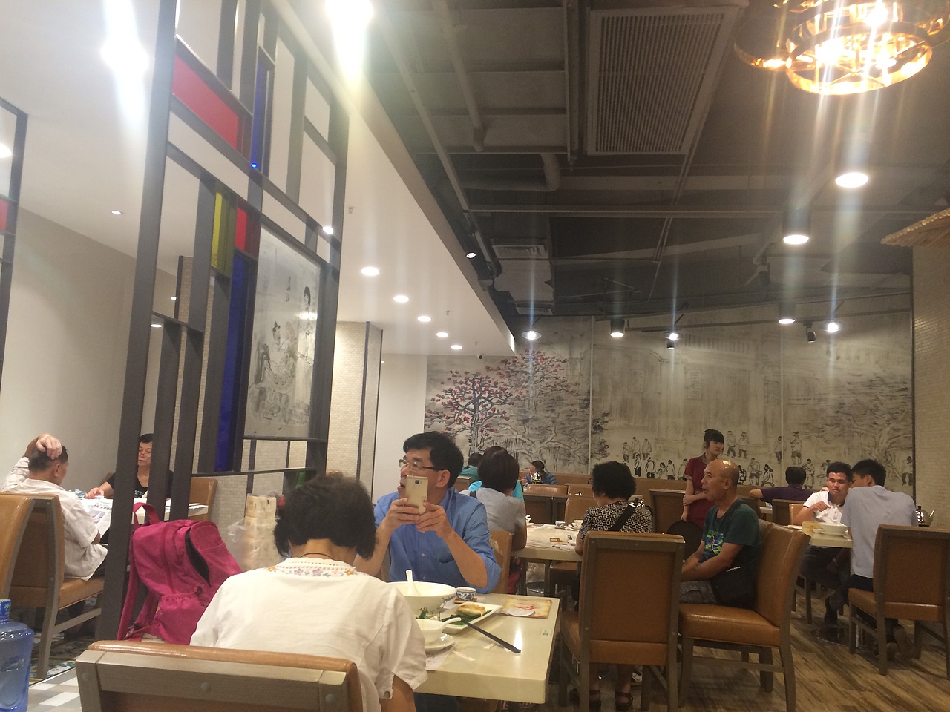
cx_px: 475
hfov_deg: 61.7
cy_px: 356
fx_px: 796
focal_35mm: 29
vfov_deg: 48.2
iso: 125
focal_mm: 4.15
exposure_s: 1/33
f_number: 2.2
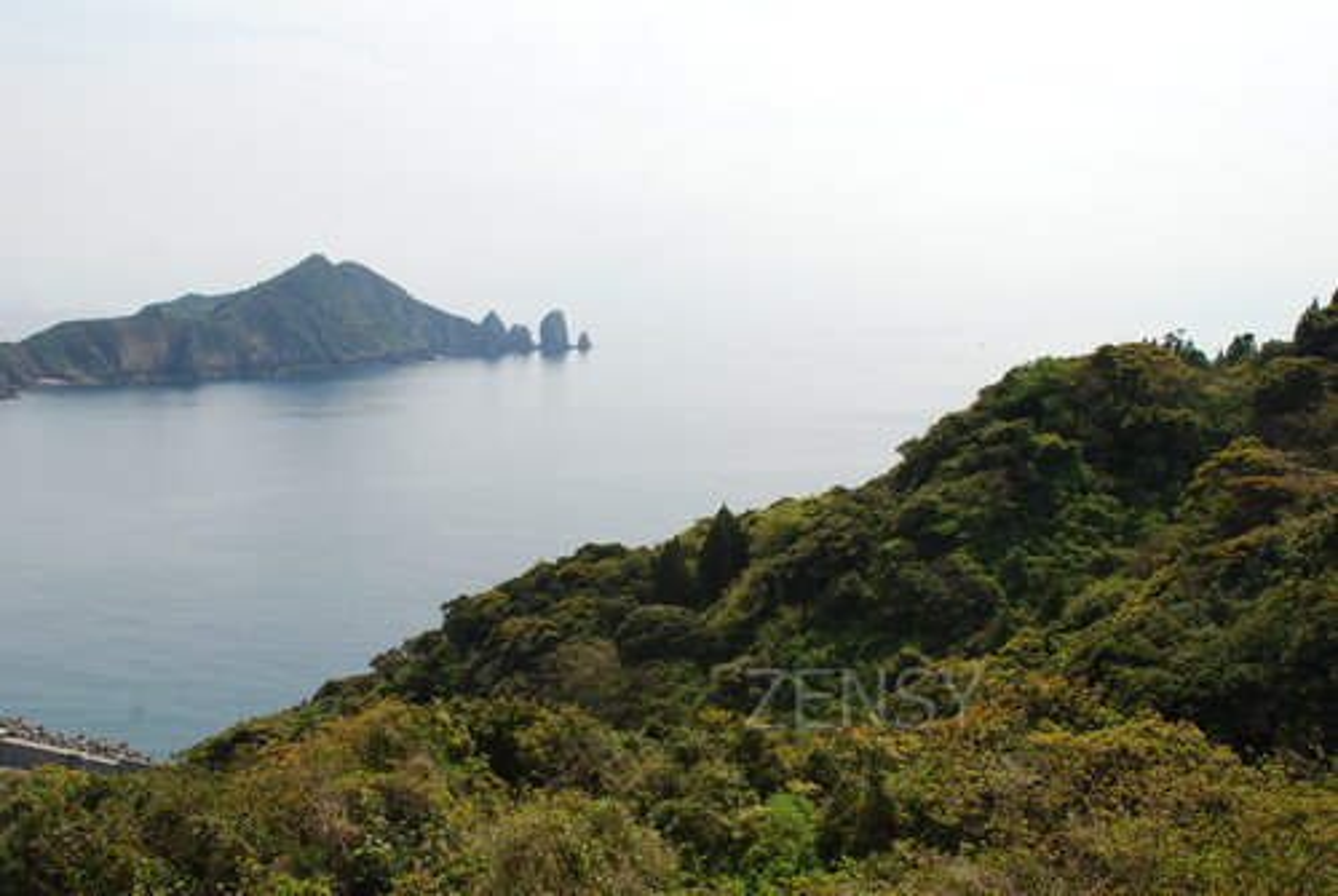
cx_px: 669
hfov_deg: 53.1
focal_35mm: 36
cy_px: 448
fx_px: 1340
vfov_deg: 37.0
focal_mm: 24
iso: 160
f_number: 10
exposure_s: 1/250
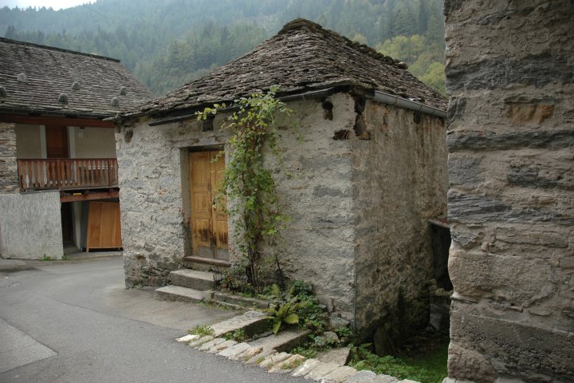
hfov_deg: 67.4
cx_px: 287
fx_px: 430
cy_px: 192
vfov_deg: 47.9
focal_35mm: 27
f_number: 3.5
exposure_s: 1/50
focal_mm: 18
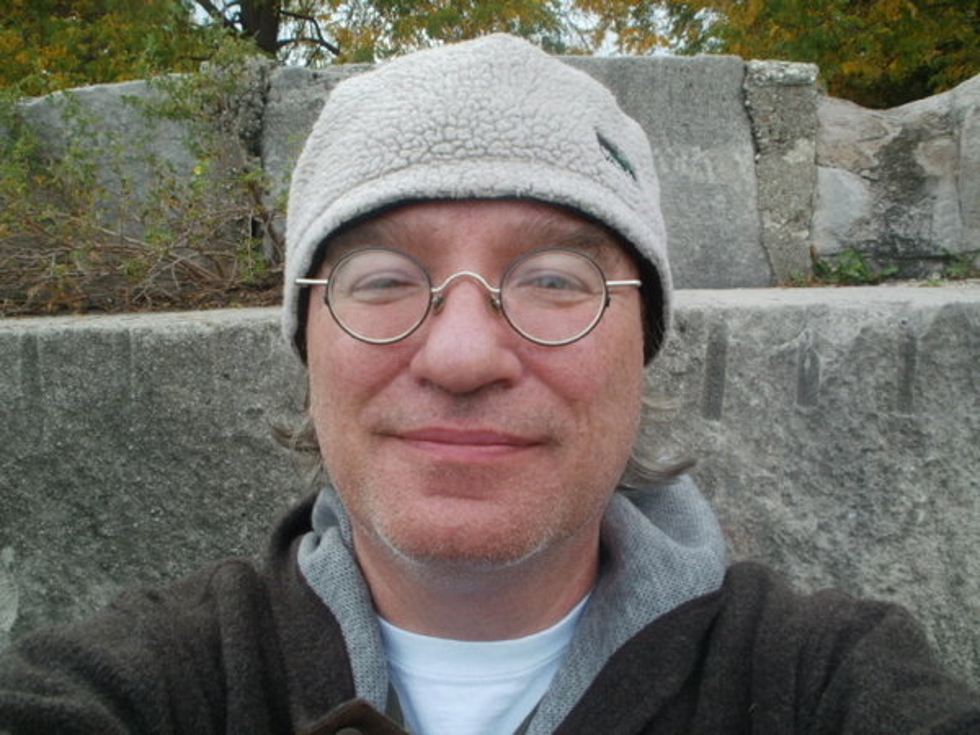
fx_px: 1019
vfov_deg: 39.7
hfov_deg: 51.4
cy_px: 368
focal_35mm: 36
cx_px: 490
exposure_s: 1/125
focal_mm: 6.3
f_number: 5.6
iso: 100
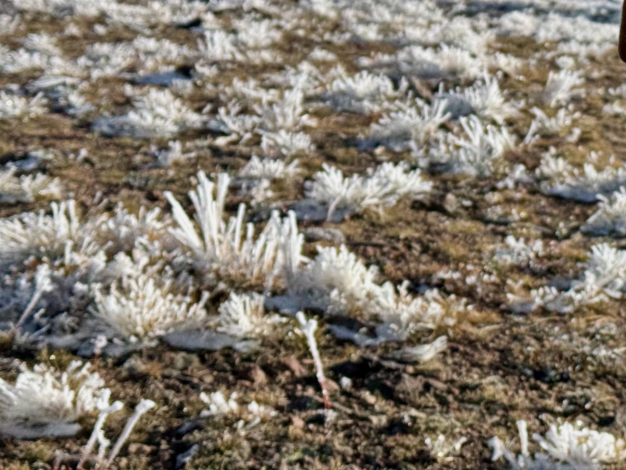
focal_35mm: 100
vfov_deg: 14.7
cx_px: 573
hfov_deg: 19.3
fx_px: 1809
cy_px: 57
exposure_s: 1/5848
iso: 64
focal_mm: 6.76
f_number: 1.78
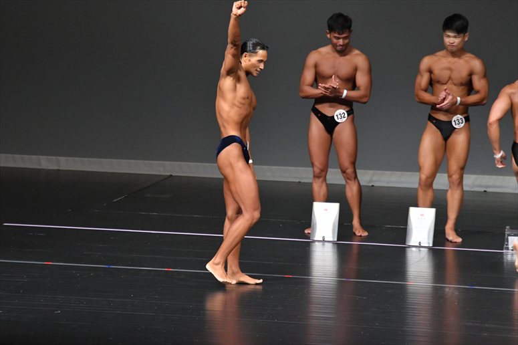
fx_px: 4099
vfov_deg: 4.8
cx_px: 259
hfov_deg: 7.2
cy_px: 172
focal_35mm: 285
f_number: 5.6
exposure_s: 1/400
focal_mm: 190
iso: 5000
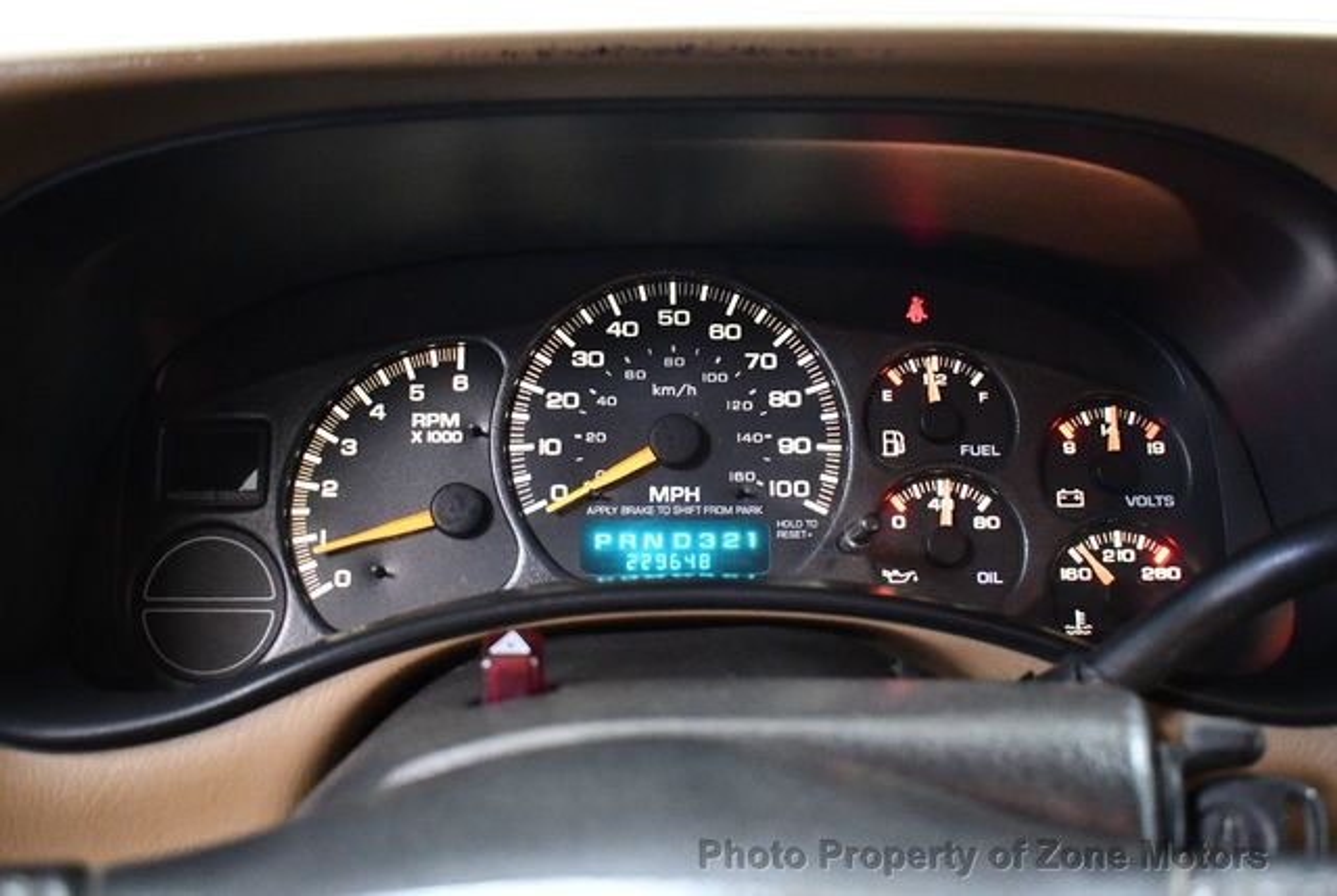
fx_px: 1339
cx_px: 668
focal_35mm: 36
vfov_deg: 37.0
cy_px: 448
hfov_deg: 53.1
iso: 5000
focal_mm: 18
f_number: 3.5
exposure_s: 1/60
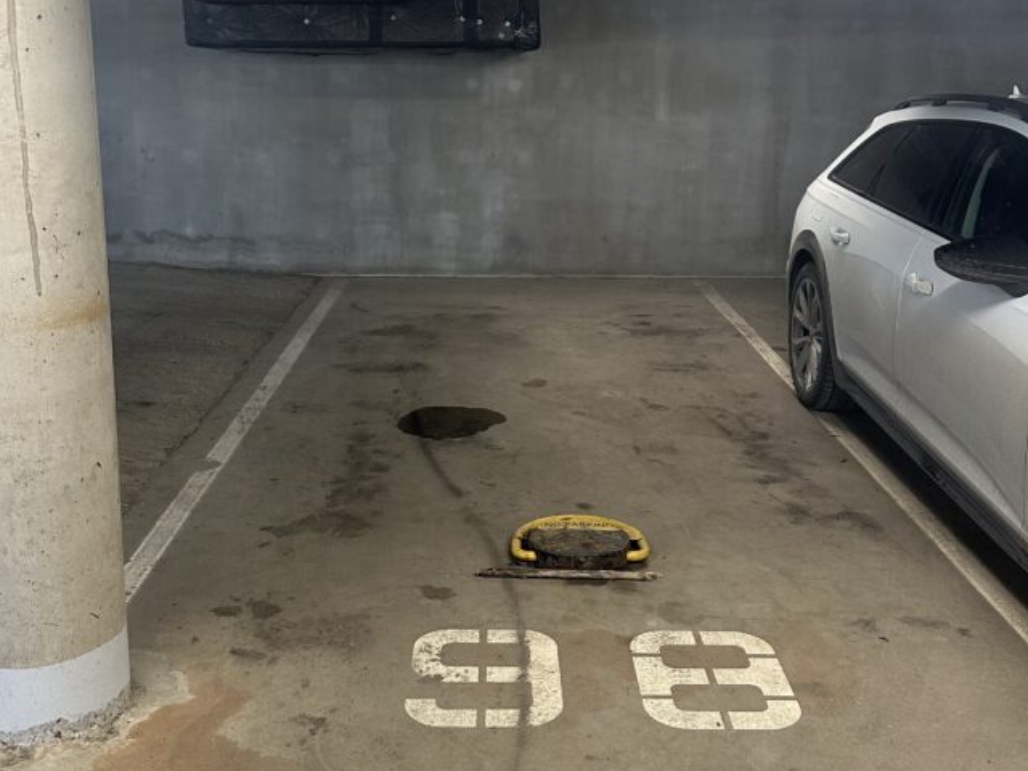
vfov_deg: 46.4
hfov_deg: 60.0
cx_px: 501
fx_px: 891
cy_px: 291
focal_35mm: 30
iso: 200
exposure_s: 1/100
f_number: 1.78
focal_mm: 6.86
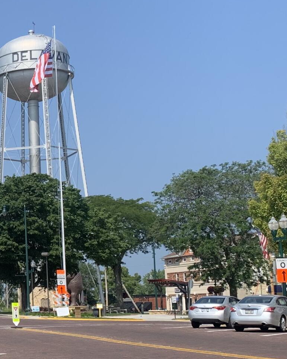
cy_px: 182
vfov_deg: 24.1
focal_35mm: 79
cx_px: -115
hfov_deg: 17.8
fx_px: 839
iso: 25
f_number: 1.8
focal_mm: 4.25
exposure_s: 1/1916
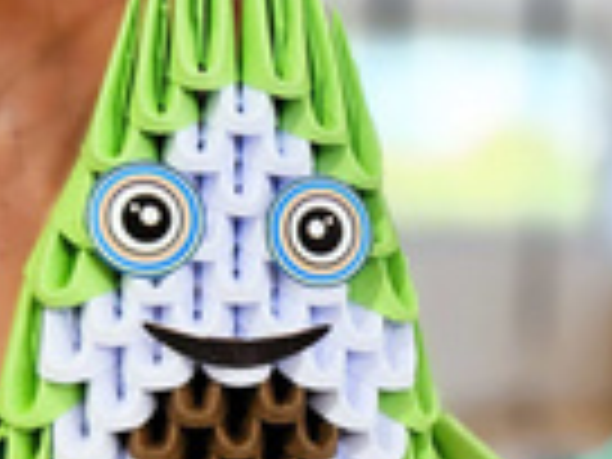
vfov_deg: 19.1
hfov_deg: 24.8
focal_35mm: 76
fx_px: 1344
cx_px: 572
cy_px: 387
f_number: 1.8
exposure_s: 1/100
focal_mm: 5.4
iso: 80
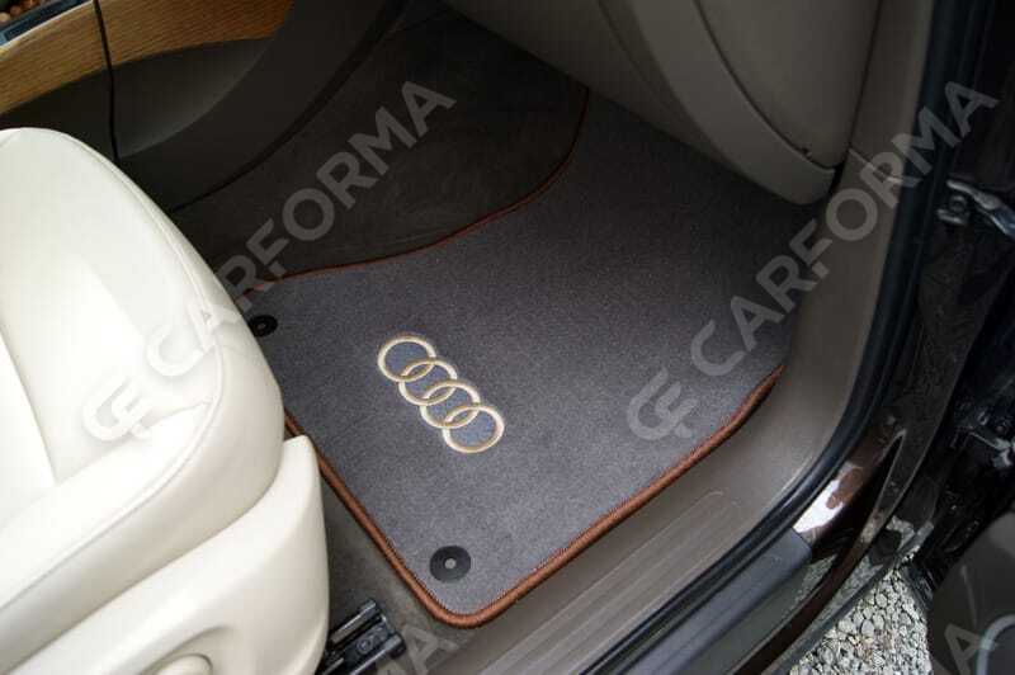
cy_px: 338
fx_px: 845
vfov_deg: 43.5
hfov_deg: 62.0
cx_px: 508
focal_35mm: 30
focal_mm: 20
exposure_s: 1/40
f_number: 4
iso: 100
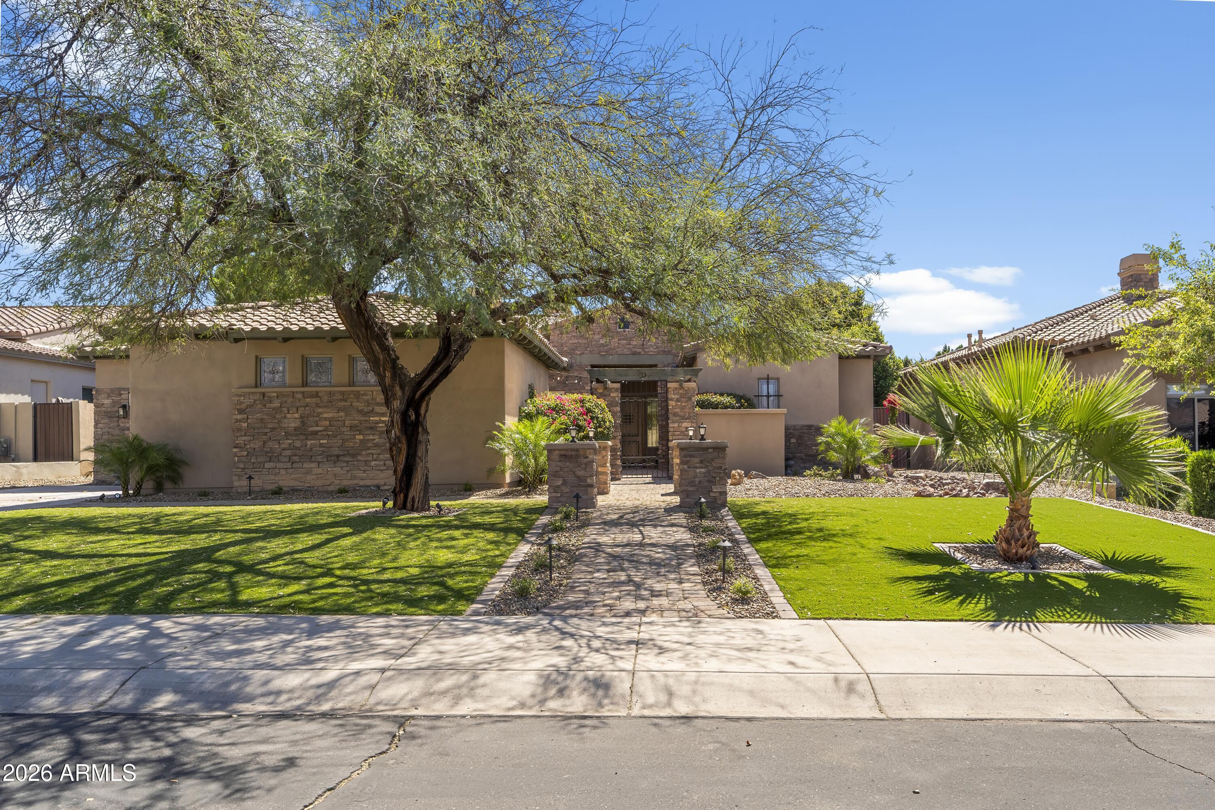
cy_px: 405
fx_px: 844
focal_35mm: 25
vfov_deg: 51.3
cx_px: 608
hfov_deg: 71.5
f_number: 8
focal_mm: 25
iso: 800
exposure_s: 1/1250
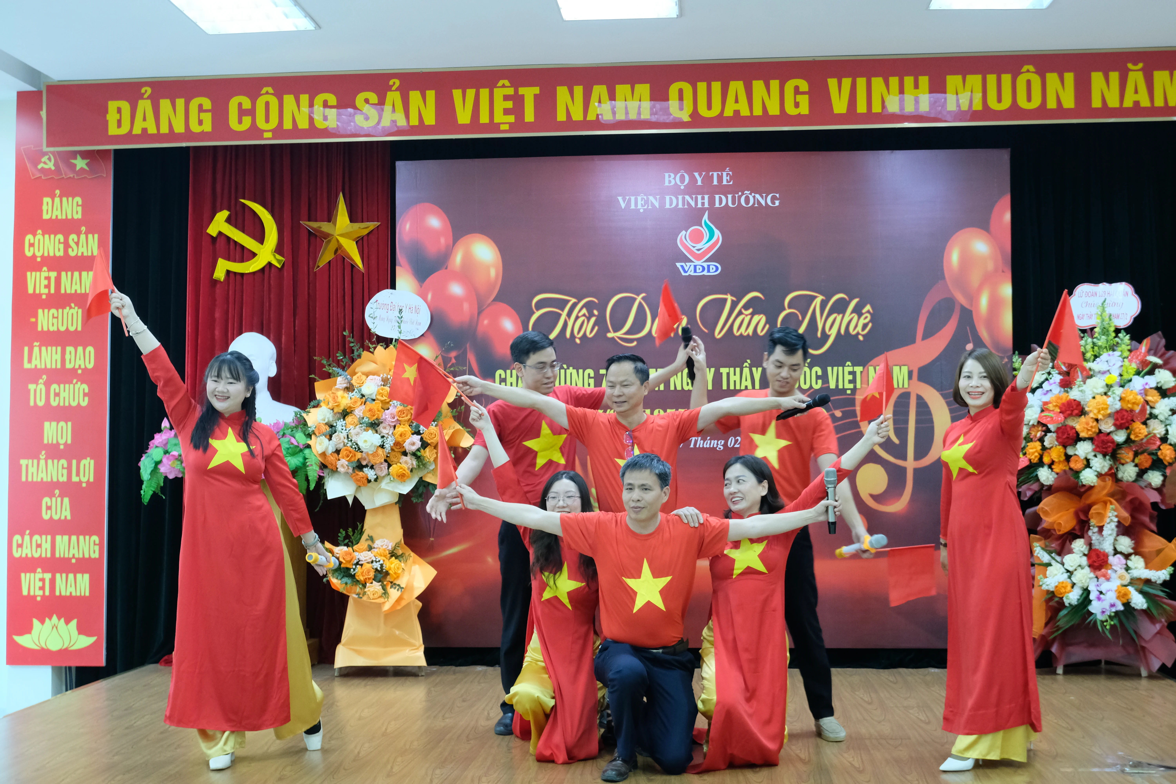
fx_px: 1405
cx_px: 588
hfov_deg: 45.4
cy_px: 392
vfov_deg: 31.2
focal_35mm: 43
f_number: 4.5
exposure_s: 1/30
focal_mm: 28.8
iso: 2000
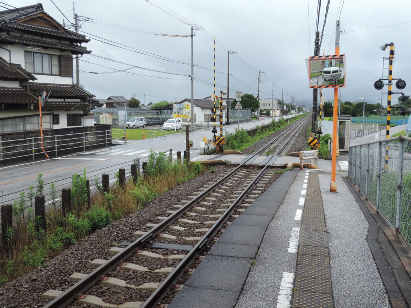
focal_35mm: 35
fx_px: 416
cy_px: 154
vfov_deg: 40.7
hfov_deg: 52.6
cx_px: 206
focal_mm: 6.2
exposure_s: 1/160
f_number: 3.3
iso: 80
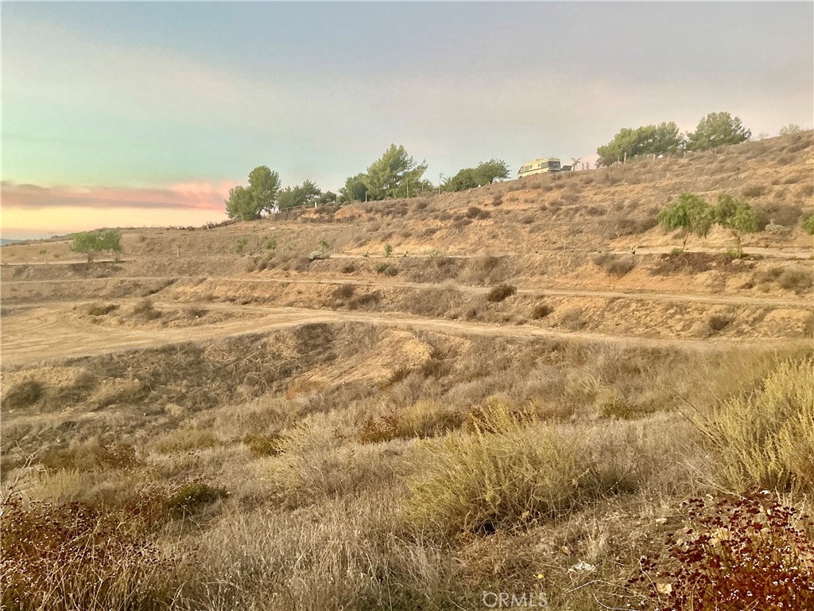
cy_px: 306
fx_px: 658
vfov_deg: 49.7
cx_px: 407
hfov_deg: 63.4
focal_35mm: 28
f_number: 1.8
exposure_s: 1/60
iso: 80
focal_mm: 3
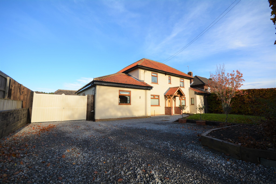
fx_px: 115
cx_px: 138
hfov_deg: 100.4
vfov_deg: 77.3
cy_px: 92
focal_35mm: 15
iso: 180
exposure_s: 1/250
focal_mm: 10
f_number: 8
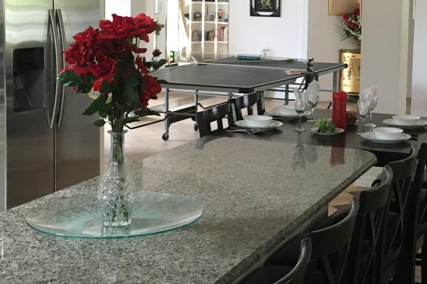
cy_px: 60
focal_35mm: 67
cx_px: 357
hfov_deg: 29.2
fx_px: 794
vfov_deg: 20.1
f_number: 2.2
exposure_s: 1/30
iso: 160
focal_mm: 4.15
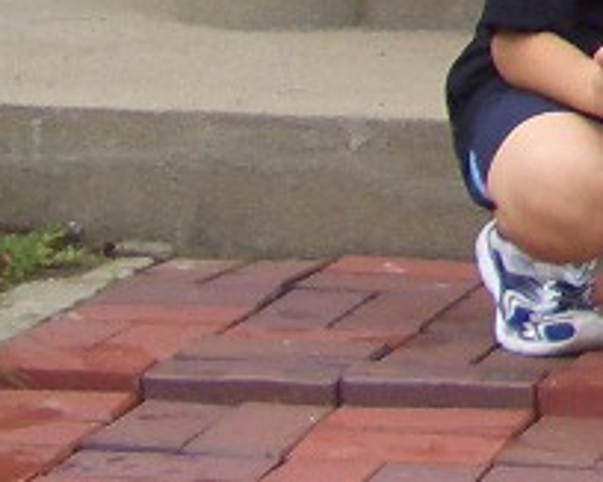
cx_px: 1478
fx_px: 3817
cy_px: -606
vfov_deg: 6.9
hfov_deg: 8.3
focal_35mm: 214
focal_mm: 5.8
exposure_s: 1/160
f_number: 2.6
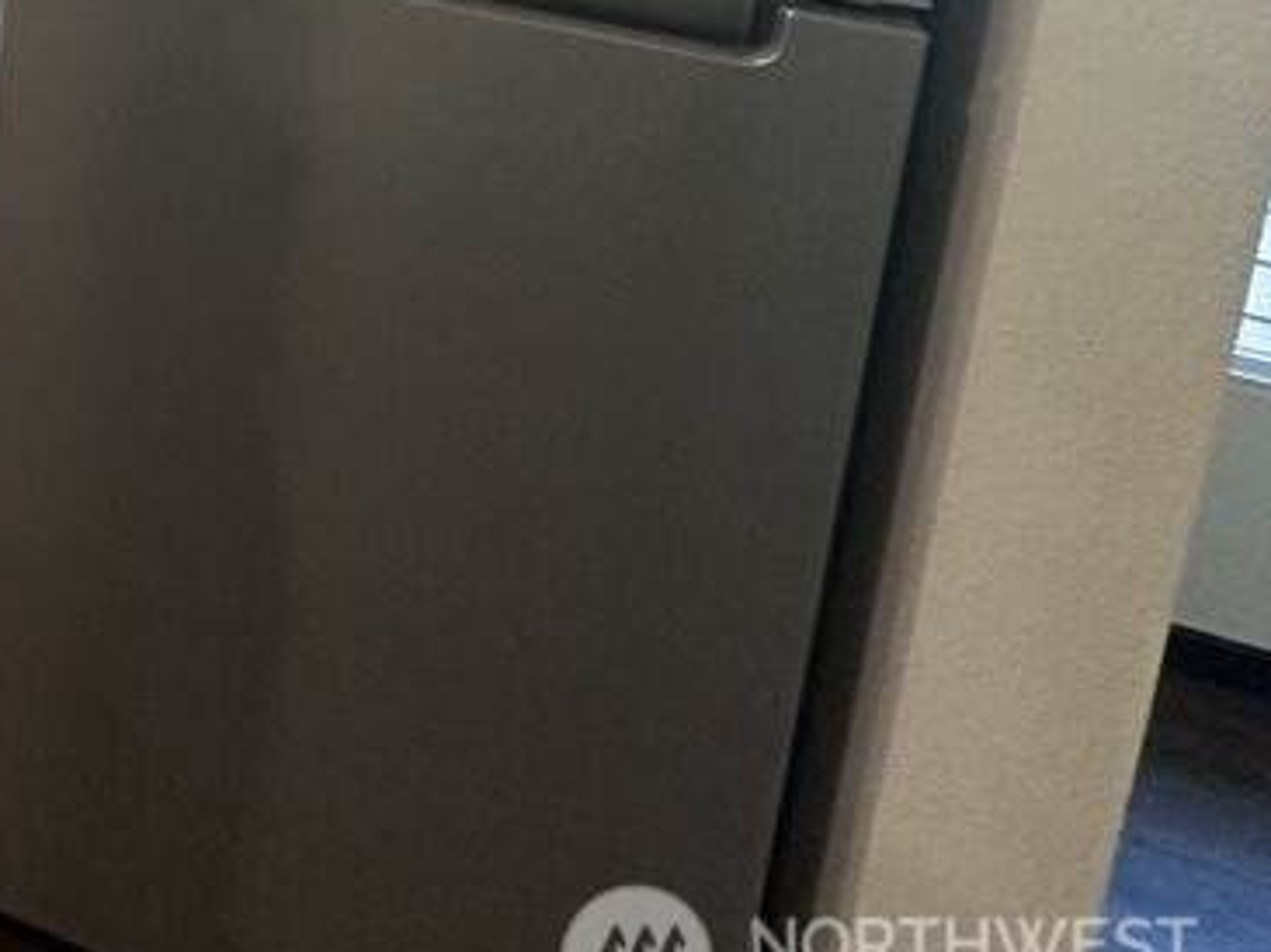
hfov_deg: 23.5
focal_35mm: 49
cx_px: -924
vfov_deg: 22.5
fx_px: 1798
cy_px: -587
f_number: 2.2
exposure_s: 1/60
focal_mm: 2.22
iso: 160
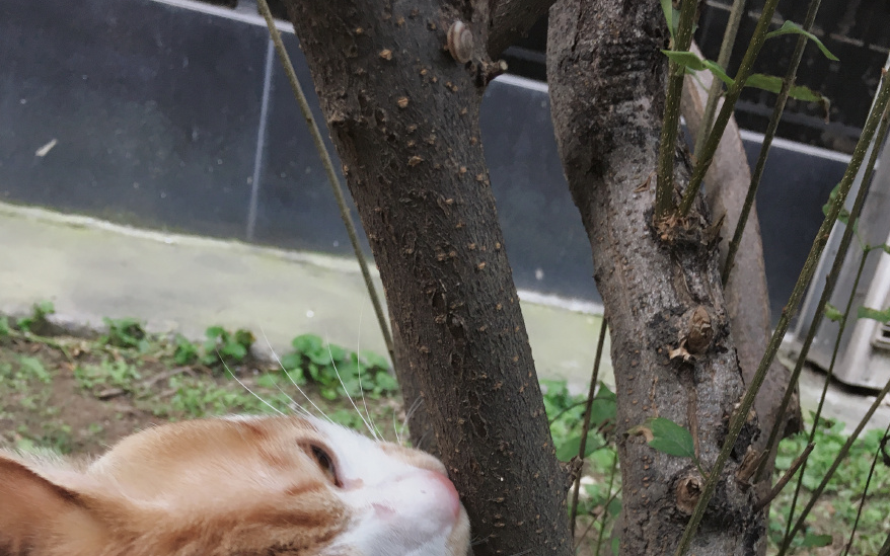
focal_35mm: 42
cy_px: 602
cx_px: 440
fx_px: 1019
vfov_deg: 28.0
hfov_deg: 47.2
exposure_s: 1/33
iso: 25
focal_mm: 4.15
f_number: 2.2
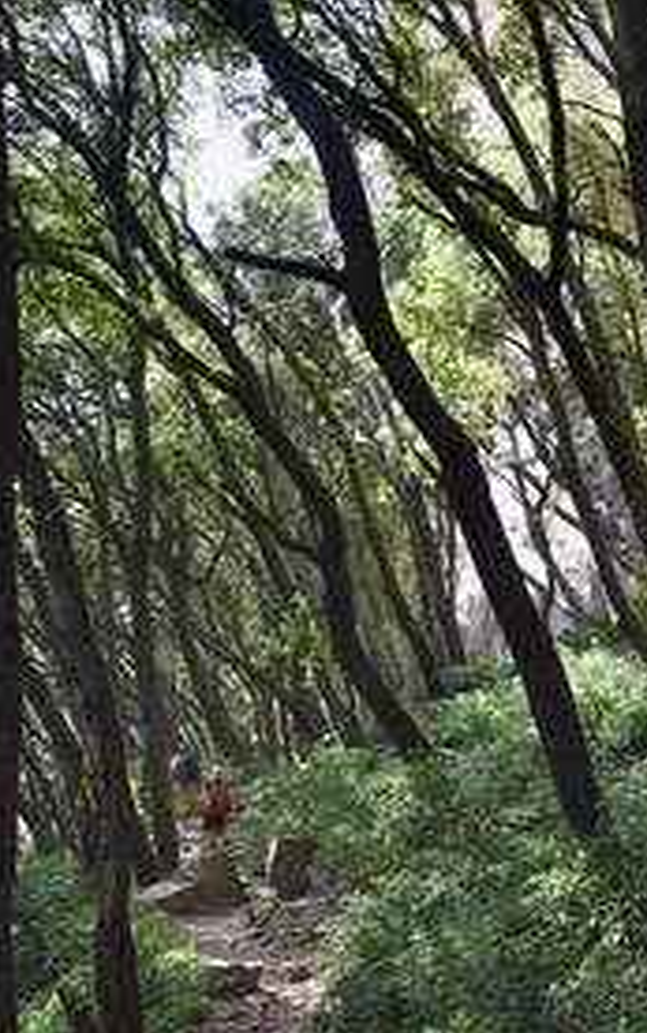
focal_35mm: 59
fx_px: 1661
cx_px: 626
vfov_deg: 34.5
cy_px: 520
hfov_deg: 21.4
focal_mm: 38
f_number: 7.1
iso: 800
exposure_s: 1/160
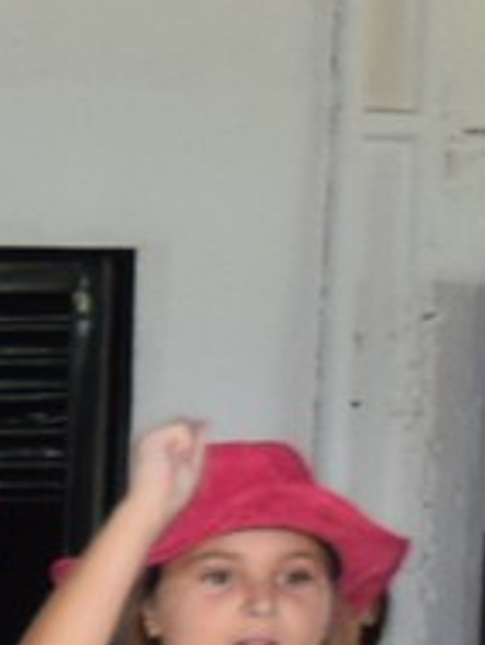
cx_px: -2249
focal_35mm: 329
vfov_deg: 5.9
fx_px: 6139
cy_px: 1085
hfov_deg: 3.9
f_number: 4.5
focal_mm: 24
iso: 800
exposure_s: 1/80
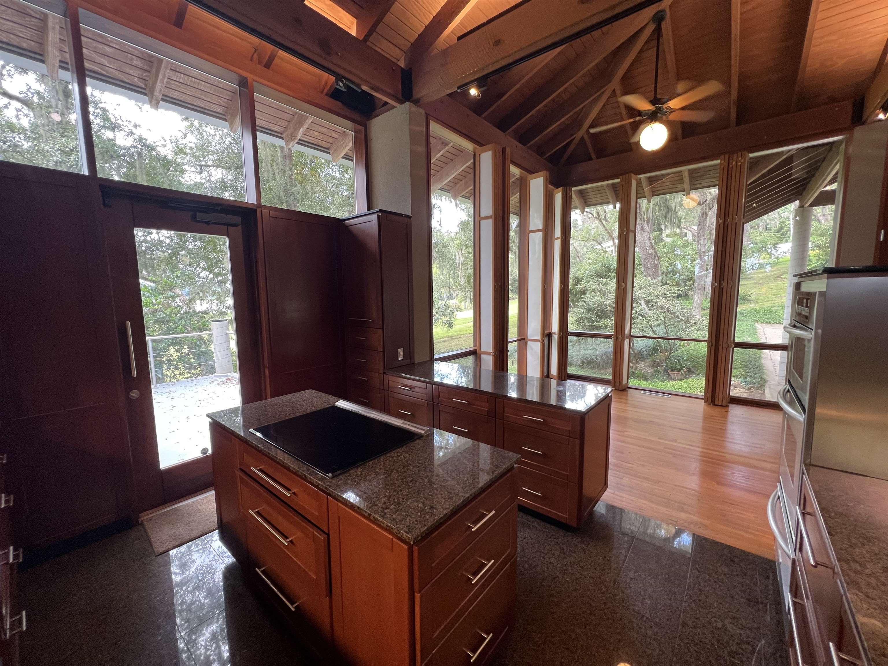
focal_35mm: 13
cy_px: 333
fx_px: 333
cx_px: 444
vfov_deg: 89.9
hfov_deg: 106.2
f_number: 1.8
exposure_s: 1/120
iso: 160
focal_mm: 1.57
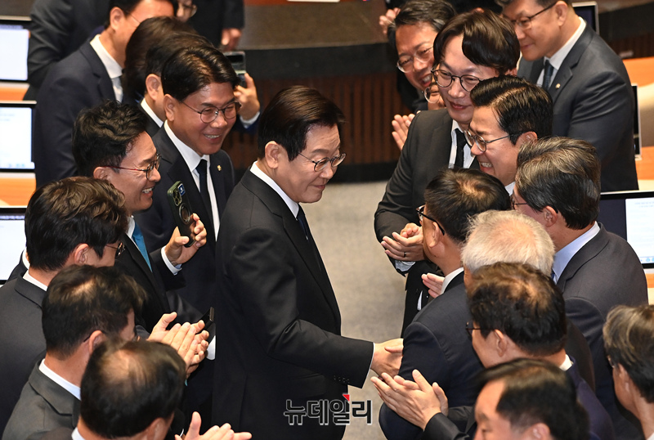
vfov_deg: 6.9
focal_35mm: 200
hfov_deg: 10.3
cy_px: 220
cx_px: 327
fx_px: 3643
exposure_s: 1/320
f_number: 5.6
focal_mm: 200
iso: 6400
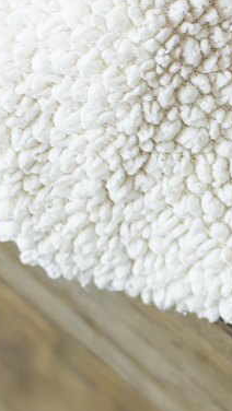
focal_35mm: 167
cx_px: 507
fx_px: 1823
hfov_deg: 7.0
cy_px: -10
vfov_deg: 12.7
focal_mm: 50
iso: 1000
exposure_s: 1/125
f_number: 4
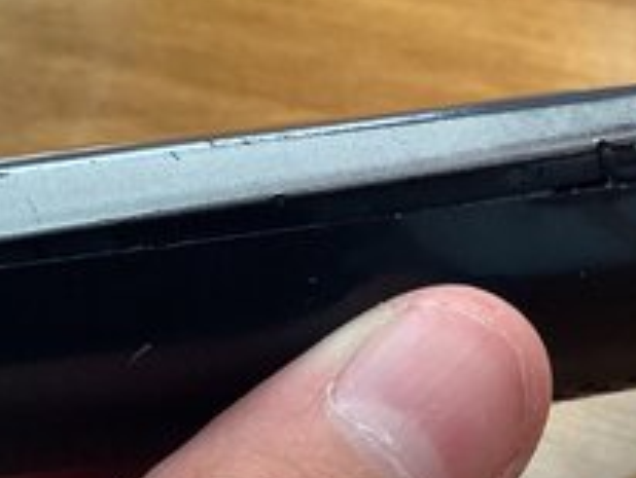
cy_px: 416
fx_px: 1637
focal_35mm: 89
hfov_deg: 21.6
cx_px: 556
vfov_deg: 16.4
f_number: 2.4
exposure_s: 1/25
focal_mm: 3.3
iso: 400
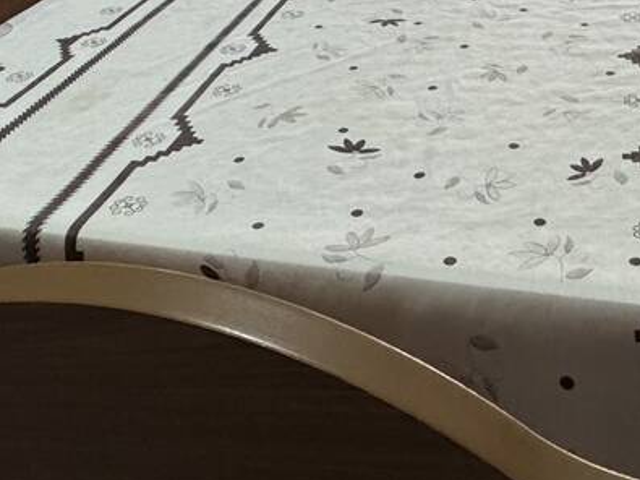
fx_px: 943
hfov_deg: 37.3
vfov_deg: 22.5
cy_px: -269
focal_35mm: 51
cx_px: 387
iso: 320
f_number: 2.2
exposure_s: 1/120
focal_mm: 2.22
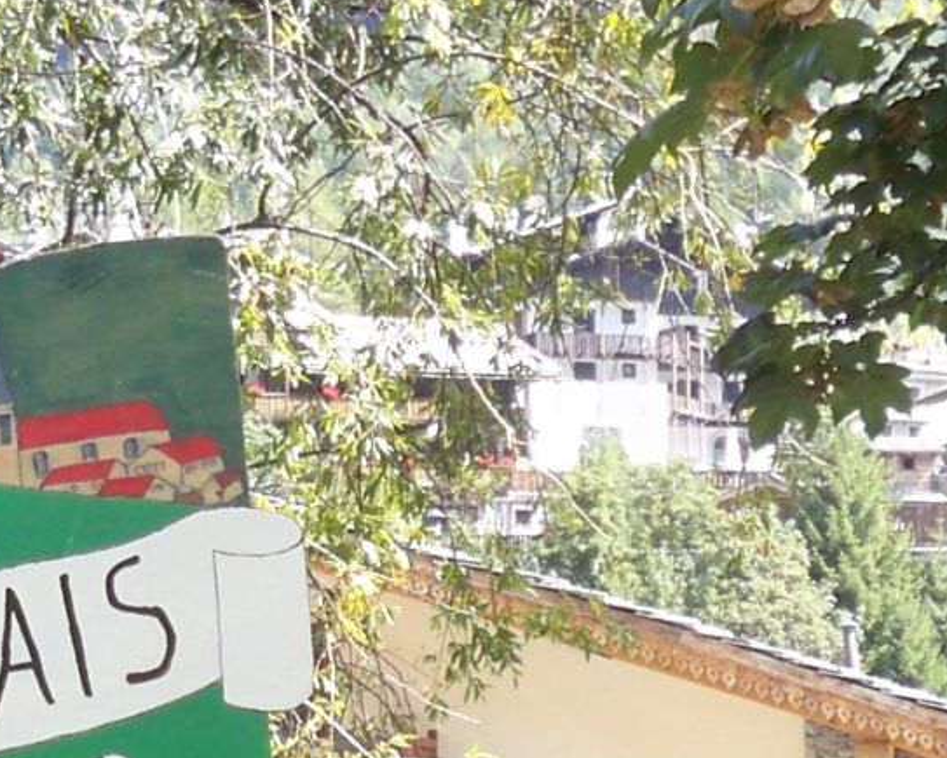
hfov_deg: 11.9
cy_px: 1580
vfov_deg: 9.0
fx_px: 4515
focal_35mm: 161
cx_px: 199
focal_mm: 6.3
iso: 80
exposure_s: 1/125
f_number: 3.1
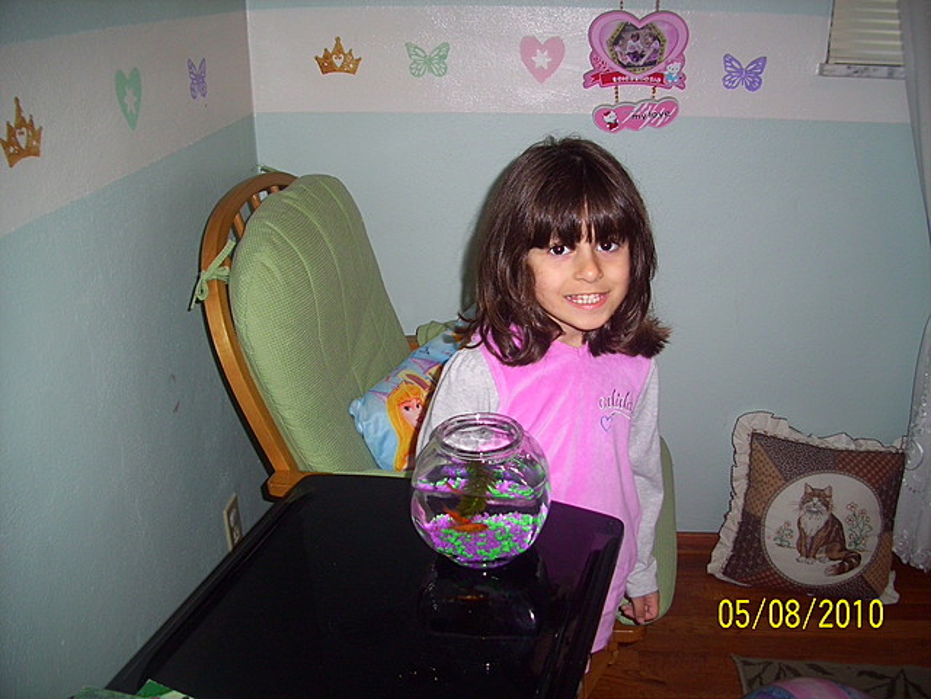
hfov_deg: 56.8
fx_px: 861
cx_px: 466
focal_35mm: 32
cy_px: 350
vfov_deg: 44.2
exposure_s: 1/40
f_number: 2.9
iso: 100
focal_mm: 5.7
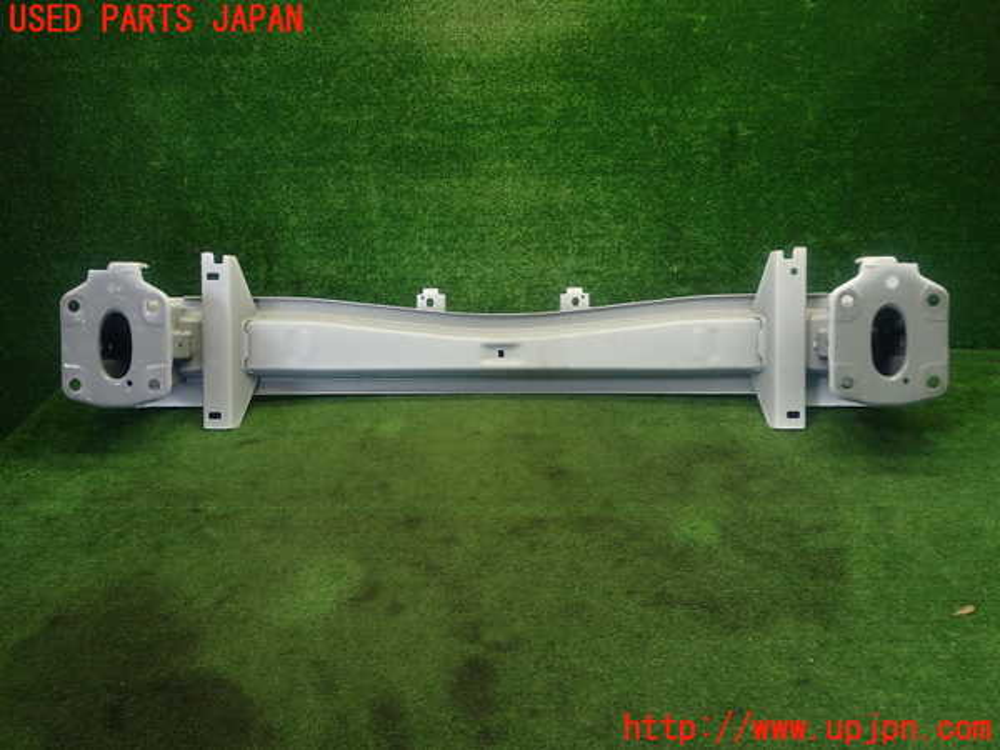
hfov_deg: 56.8
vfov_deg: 44.2
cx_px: 500
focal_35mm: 32
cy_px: 375
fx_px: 924
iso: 160
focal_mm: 5.79
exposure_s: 1/60
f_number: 2.4
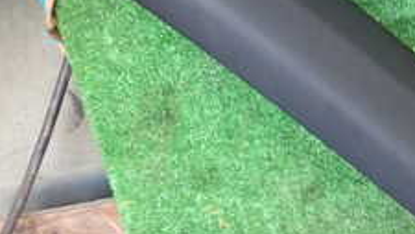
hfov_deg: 23.9
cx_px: 360
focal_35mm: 87
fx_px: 958
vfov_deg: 13.9
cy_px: 98
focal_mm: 5.4
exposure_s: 1/40
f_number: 2.3
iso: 200
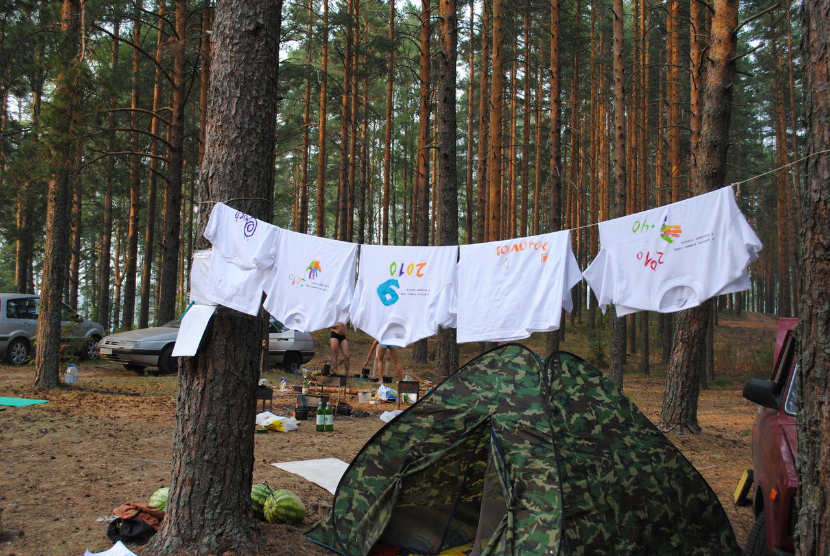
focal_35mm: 36
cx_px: 415
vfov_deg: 37.0
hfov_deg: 53.1
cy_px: 278
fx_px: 831
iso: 160
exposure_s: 1/125
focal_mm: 24
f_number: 5.6
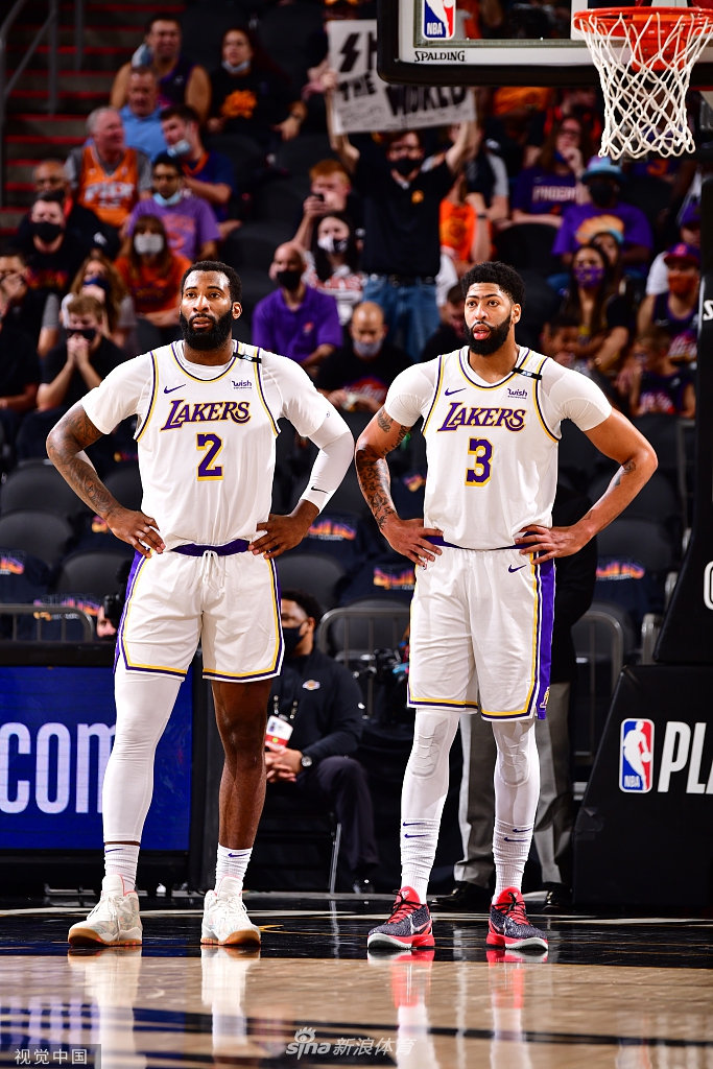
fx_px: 9206
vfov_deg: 6.6
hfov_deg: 4.4
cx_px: 356
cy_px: 534
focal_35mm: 310
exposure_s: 1/250
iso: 320
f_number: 5.6
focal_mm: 310
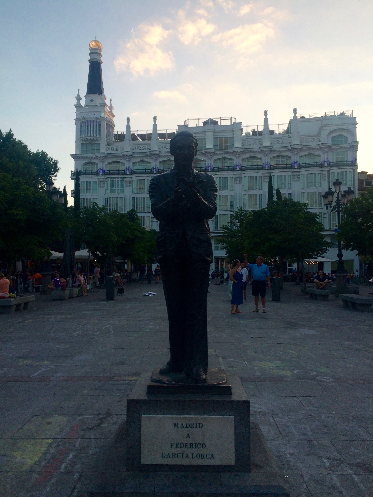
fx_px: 417
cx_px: 186
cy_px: 248
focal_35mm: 29
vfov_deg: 61.7
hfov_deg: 48.2
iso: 32
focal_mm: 4.15
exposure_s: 1/246
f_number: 2.2
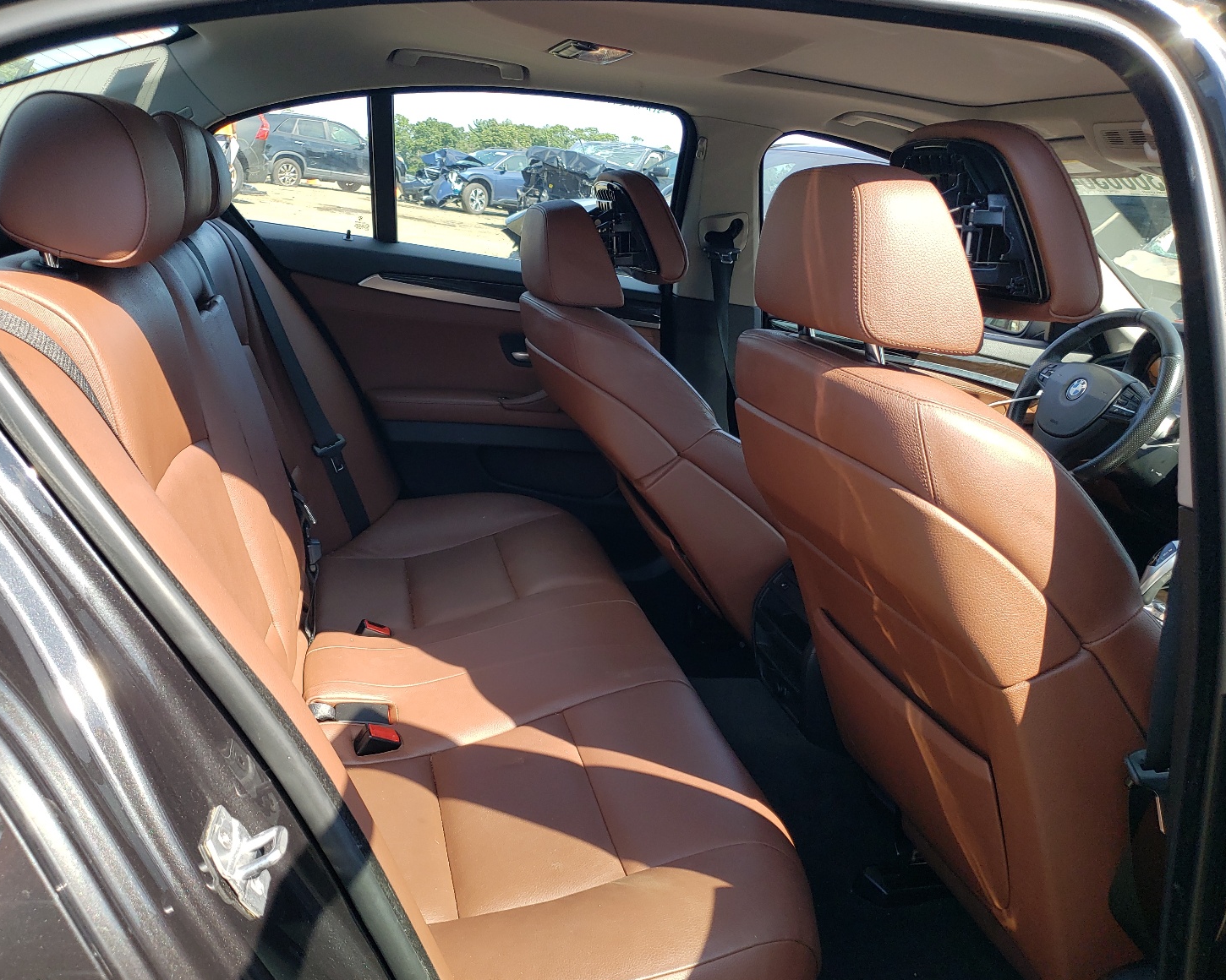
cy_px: 493
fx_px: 1016
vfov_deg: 51.5
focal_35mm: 28
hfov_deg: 62.1
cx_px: 552
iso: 50
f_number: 1.5
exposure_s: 1/556
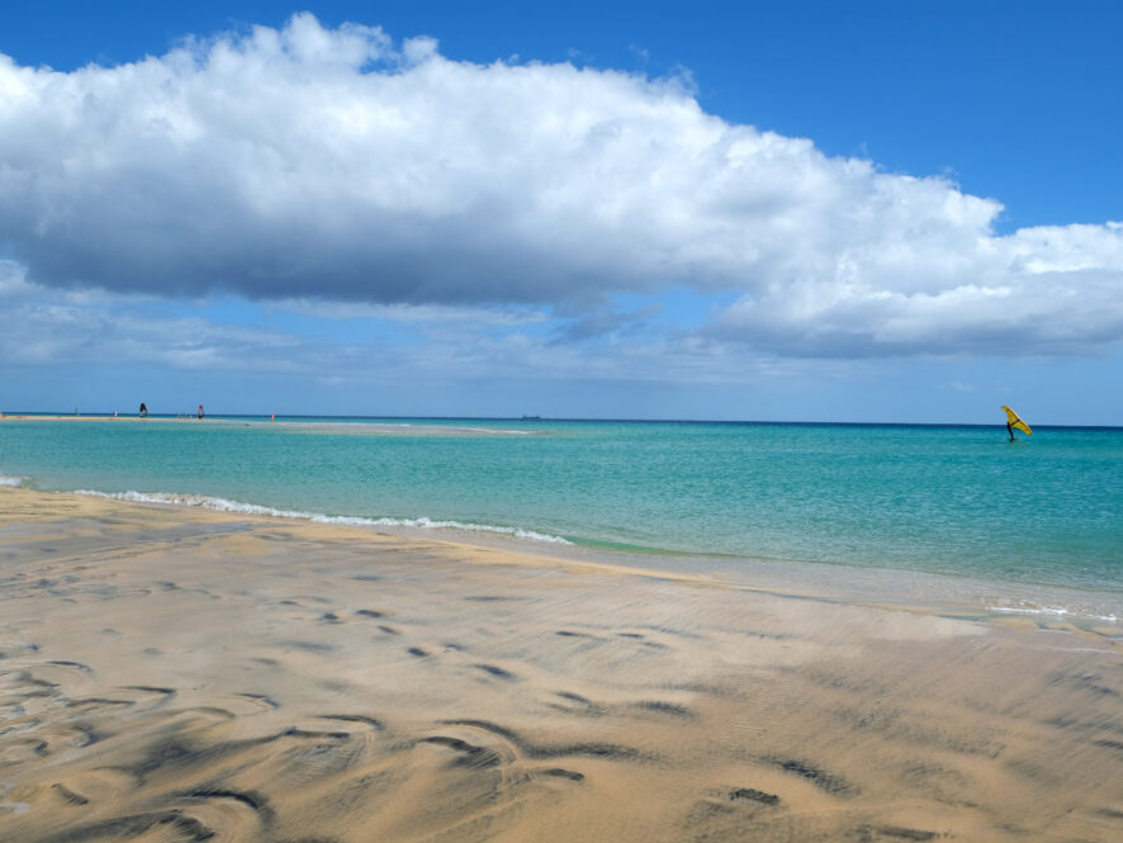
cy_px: 430
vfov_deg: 46.8
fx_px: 974
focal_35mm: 30
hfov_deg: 59.9
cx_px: 578
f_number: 5.6
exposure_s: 1/1400
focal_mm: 18
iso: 160
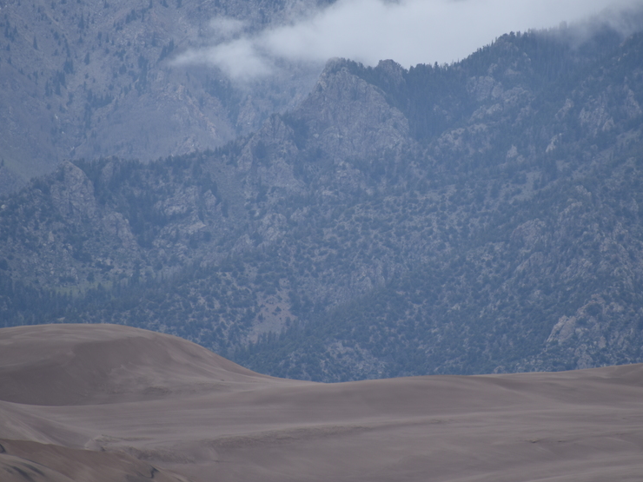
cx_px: 354
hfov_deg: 4.0
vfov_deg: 3.0
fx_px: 9269
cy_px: 162
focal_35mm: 499
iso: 110
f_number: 5.6
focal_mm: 300
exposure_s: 1/640
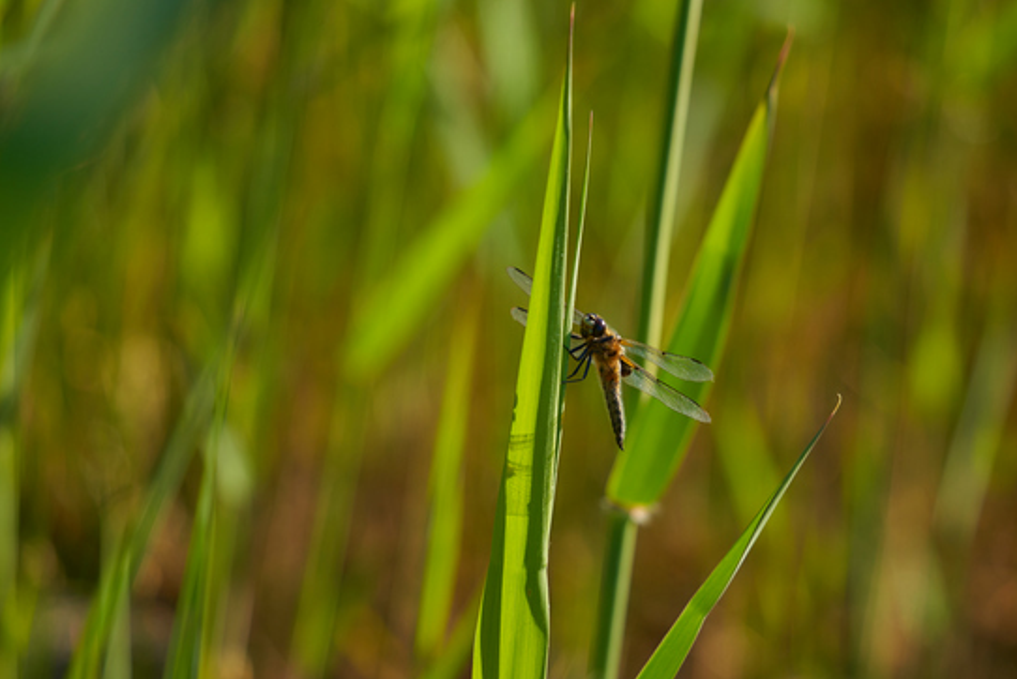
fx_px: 6670
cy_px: 348
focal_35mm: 236
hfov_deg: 8.7
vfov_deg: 5.8
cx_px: 584
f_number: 5.6
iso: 100
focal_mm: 200
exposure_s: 1/250
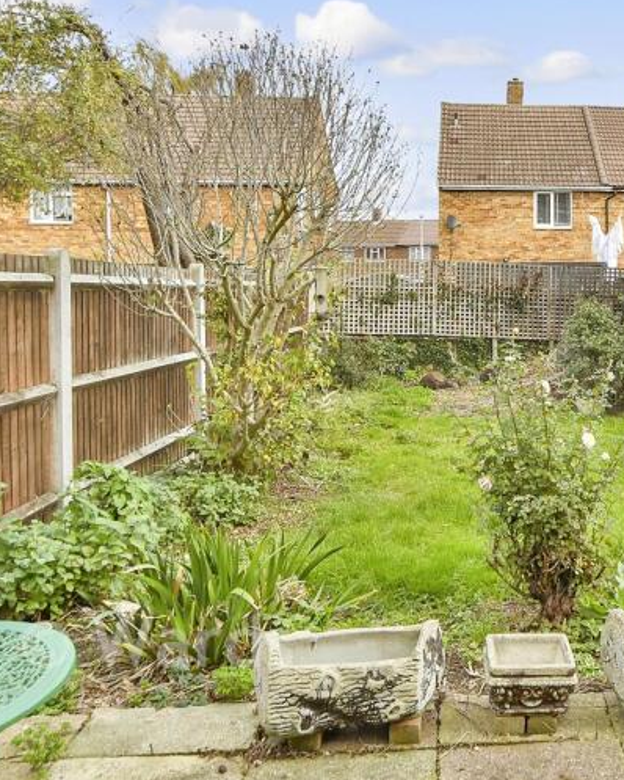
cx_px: 542
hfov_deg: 46.0
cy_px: 275
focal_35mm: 29
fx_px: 669
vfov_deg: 59.3
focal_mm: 10
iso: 500
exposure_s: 1/200
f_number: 7.1
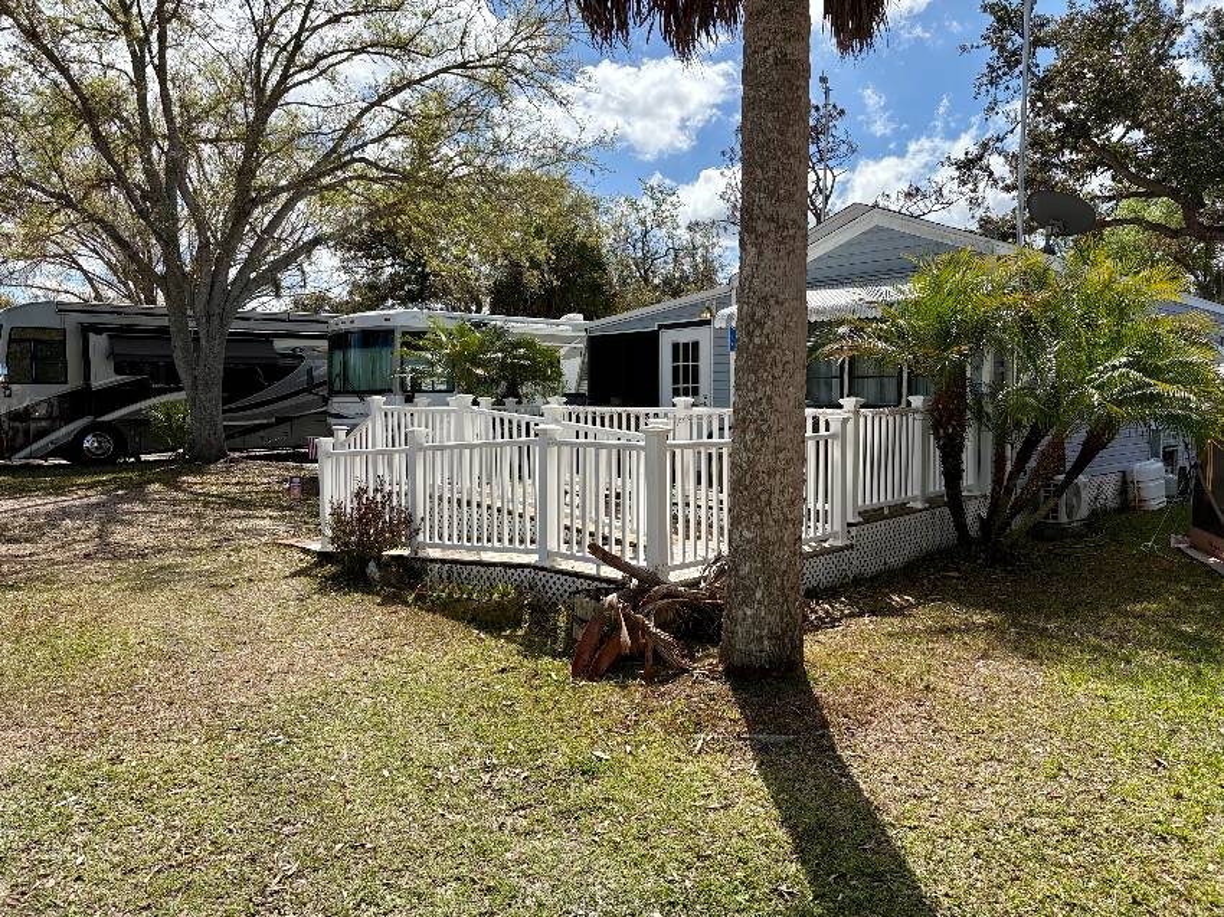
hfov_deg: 67.3
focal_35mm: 26
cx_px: 612
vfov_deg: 53.0
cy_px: 458
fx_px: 919
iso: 64
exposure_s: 1/4329
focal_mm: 5.96
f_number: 1.6
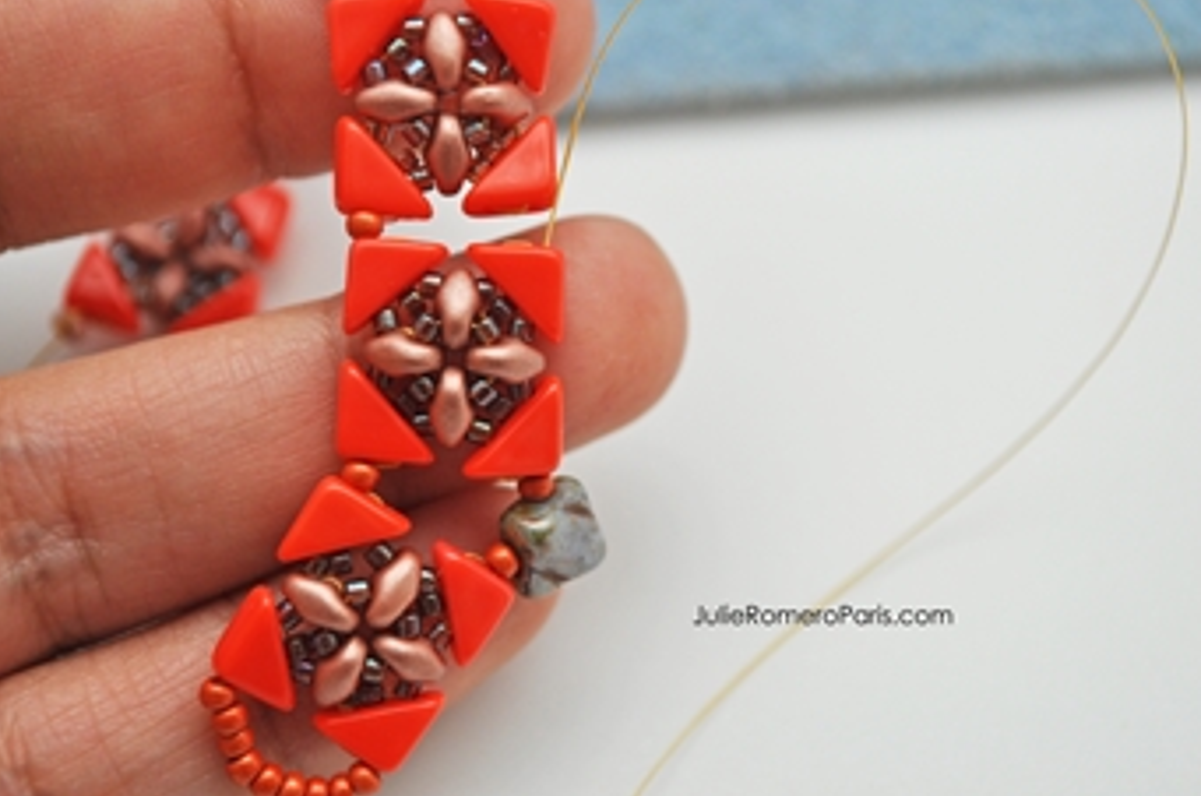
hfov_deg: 27.4
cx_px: 669
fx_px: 2464
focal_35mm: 74
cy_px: 331
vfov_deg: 18.3
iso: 400
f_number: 5.6
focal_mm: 42
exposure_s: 1/125
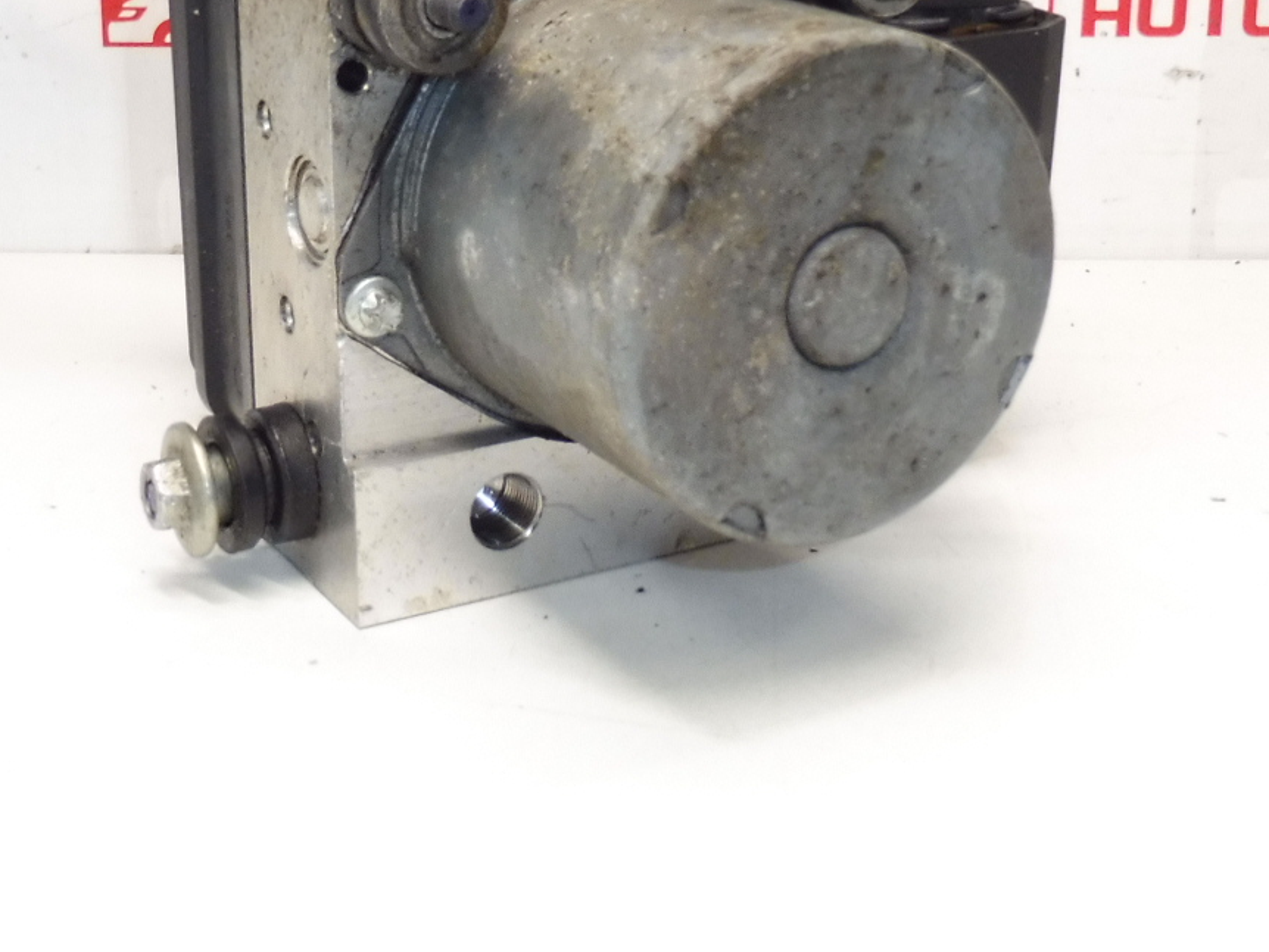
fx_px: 2090
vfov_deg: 25.4
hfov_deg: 33.7
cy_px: 255
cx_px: 539
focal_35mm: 57
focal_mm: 4.3
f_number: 3.5
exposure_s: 1/80
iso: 200
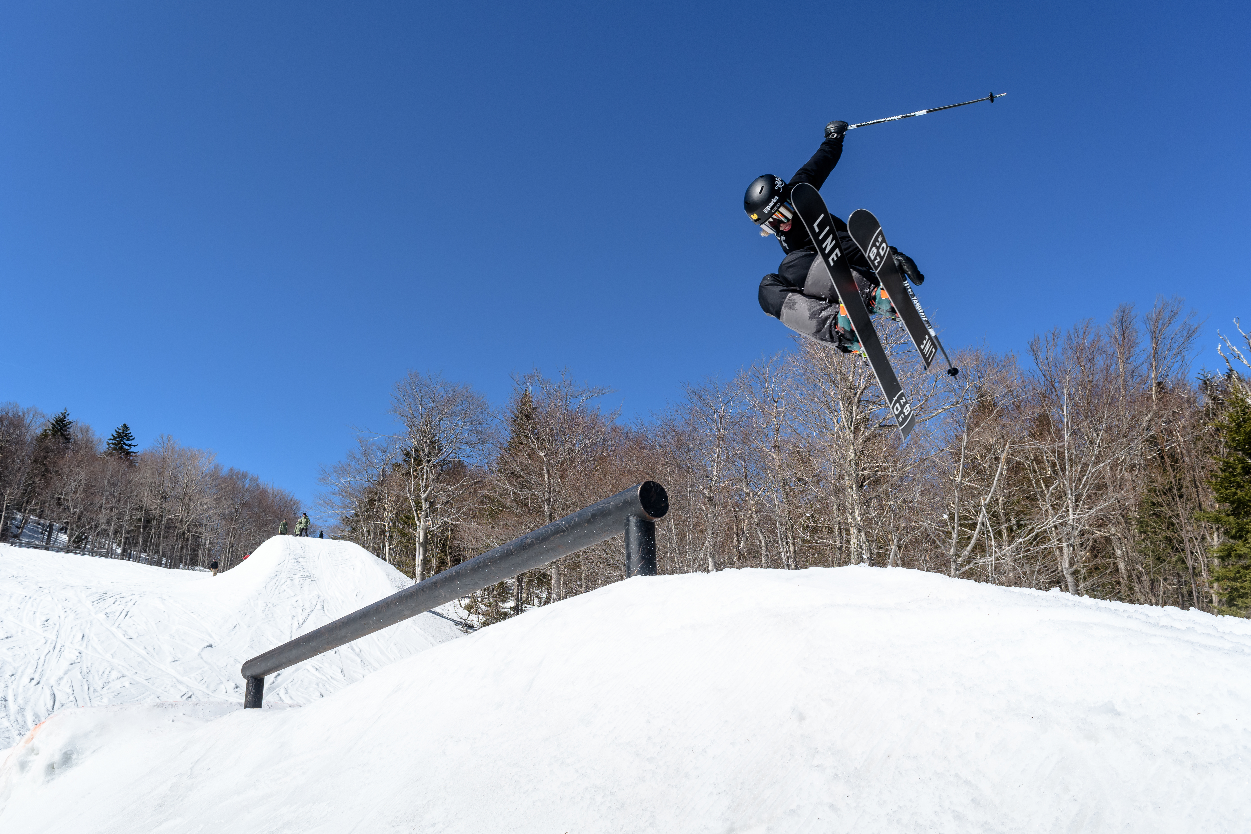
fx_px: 938
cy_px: 417
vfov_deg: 47.9
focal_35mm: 27
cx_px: 626
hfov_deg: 67.4
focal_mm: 18
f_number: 7.1
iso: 125
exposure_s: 1/1000
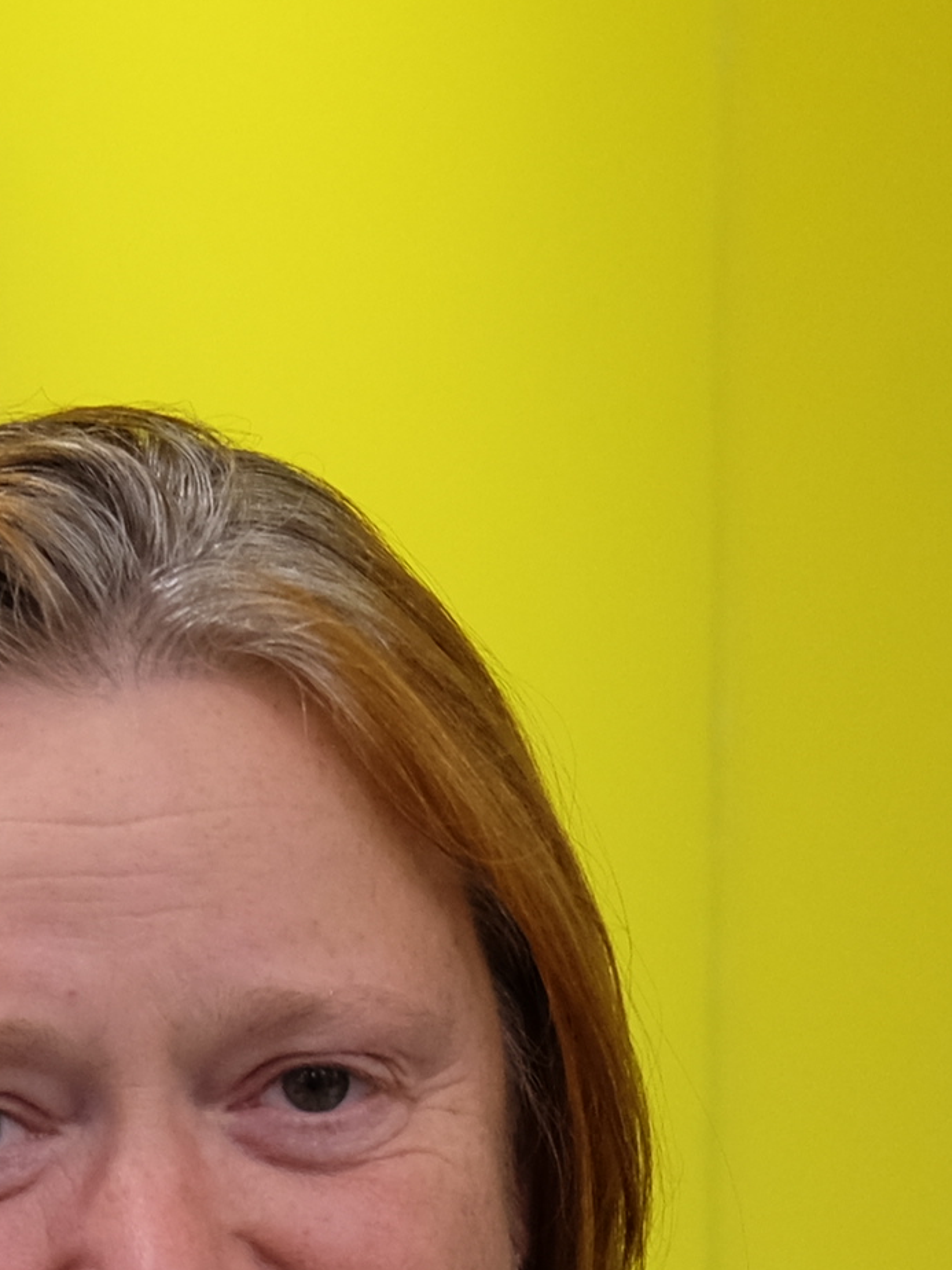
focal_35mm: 270
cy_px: 1981
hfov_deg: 5.5
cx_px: 551
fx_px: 9901
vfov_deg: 7.2
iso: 800
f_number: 2.8
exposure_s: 1/60
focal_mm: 35
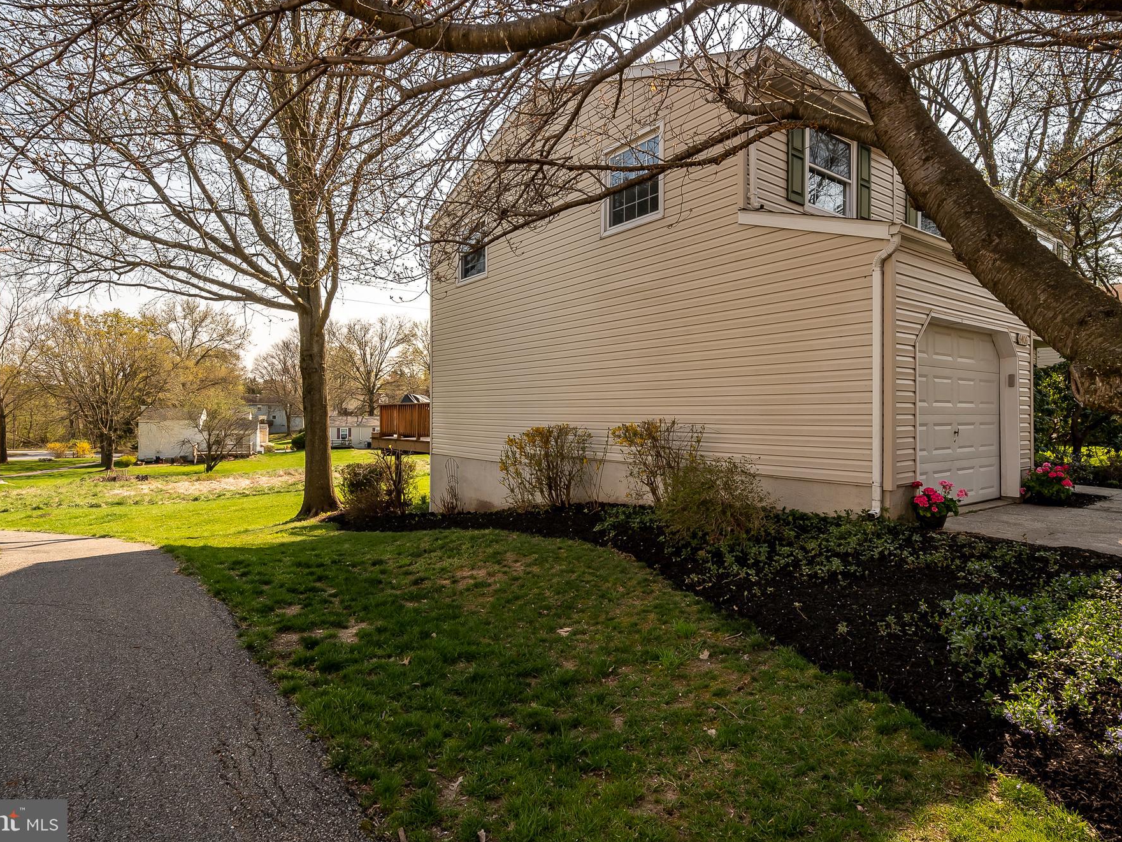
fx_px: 634
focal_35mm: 20
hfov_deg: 83.0
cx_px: 579
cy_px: 411
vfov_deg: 67.1
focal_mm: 17.5
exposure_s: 1/200
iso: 320
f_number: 16
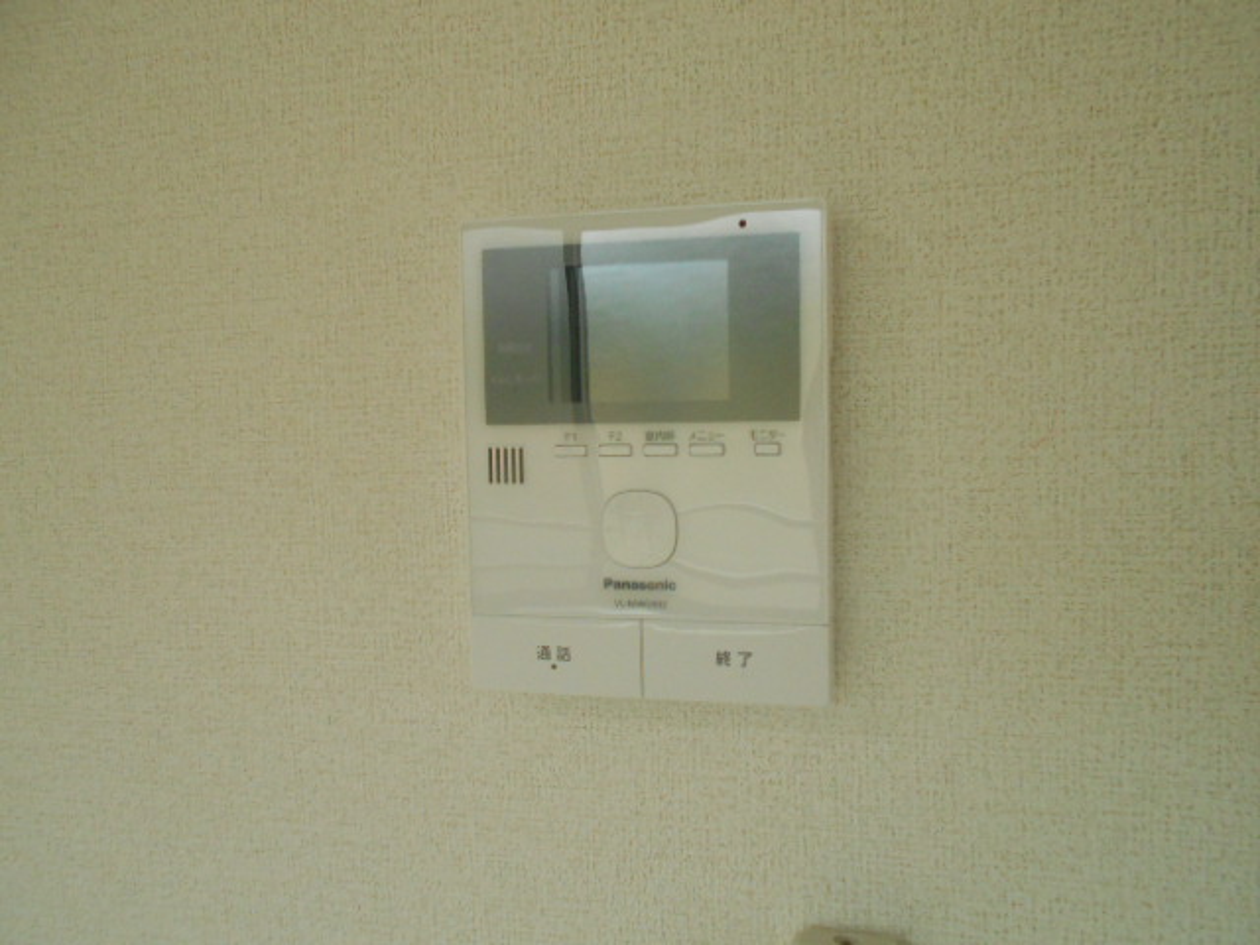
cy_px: 472
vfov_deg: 53.1
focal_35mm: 26
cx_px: 630
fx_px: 946
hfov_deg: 67.3
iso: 400
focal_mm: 4.6
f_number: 3.2
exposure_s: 1/250
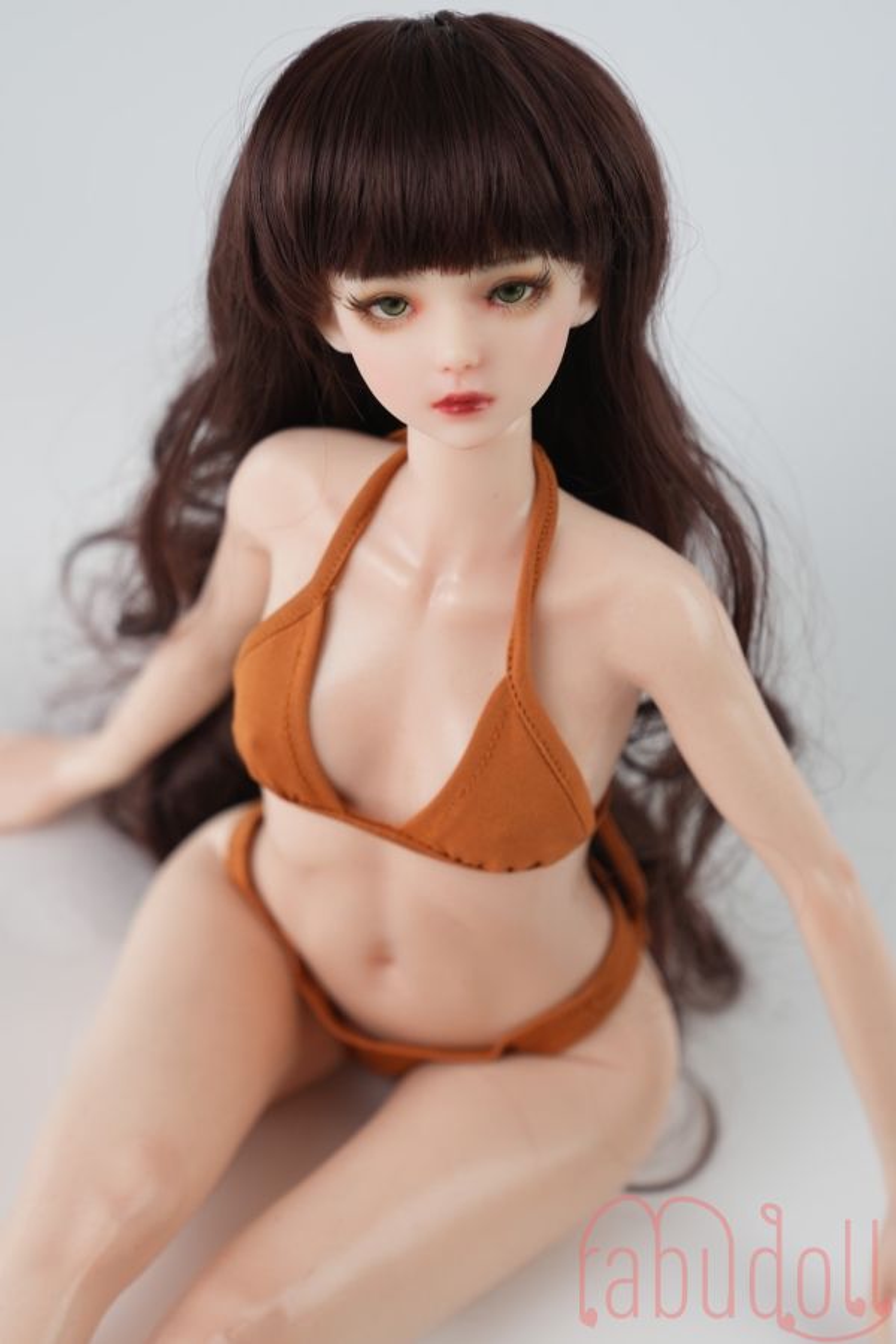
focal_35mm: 70
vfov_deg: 28.8
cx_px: 448
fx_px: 2613
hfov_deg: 19.5
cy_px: 672
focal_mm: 70
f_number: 4.5
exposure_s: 1/125
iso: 500
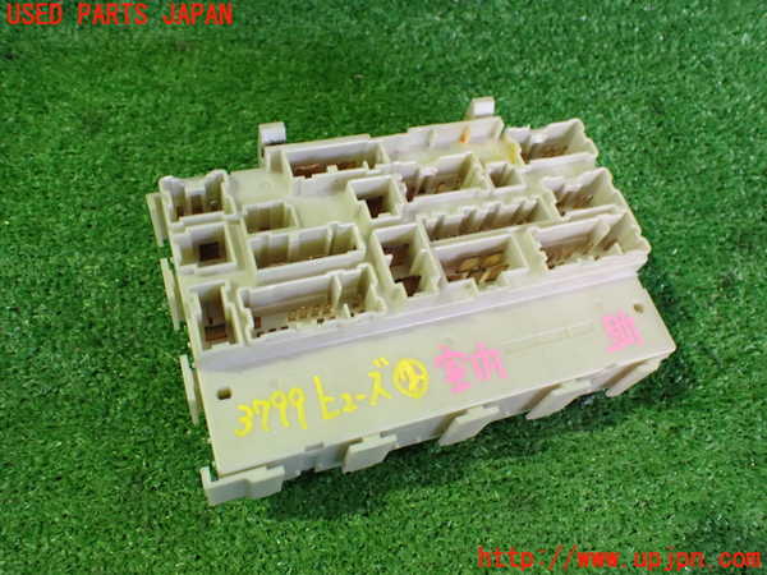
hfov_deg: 60.0
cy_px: 288
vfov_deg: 46.8
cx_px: 384
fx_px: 665
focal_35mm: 30
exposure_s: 1/40
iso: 800
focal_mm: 5.4
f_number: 2.3
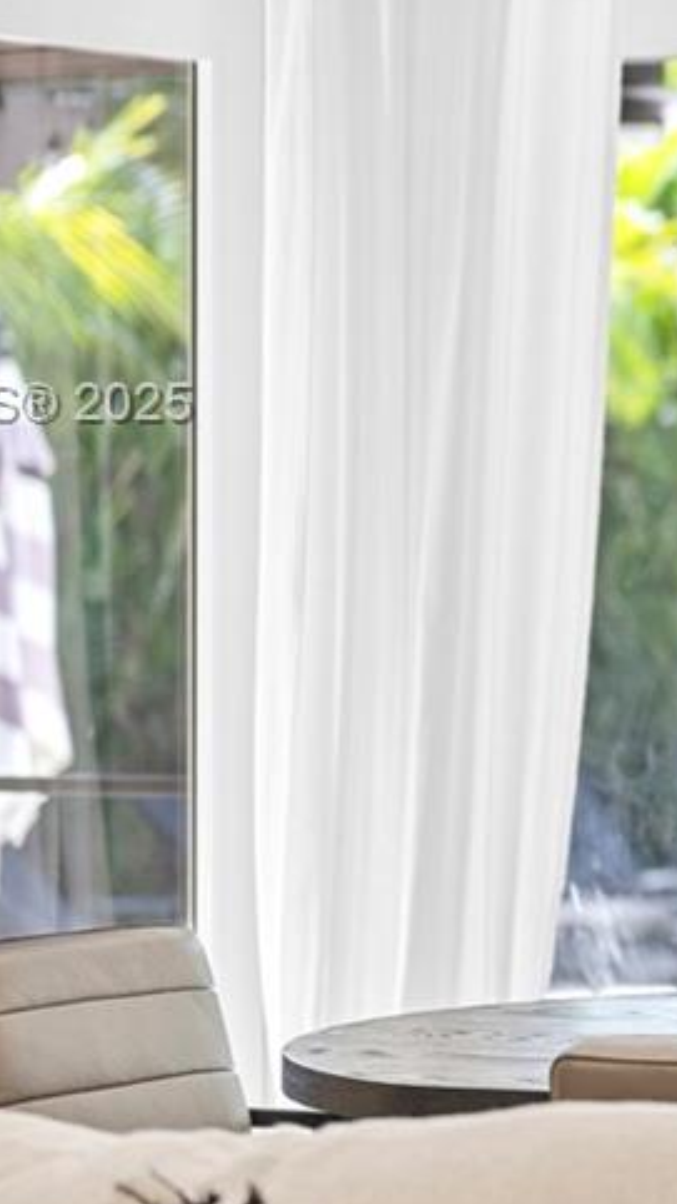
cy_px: 407
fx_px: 5555
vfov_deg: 12.4
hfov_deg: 6.7
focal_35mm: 174
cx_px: 1391
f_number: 1.8
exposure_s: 1/50
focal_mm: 50
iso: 125
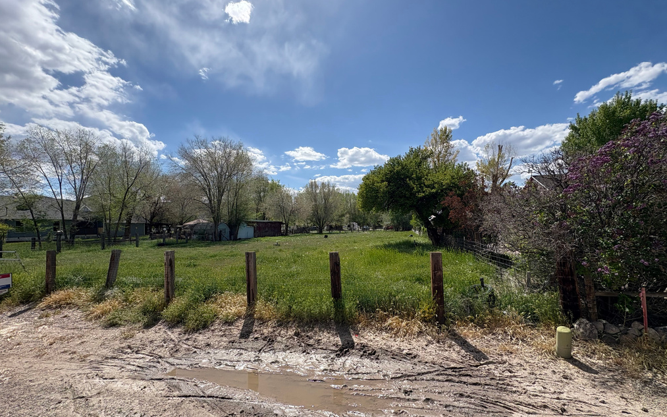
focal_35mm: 15
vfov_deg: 74.7
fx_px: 273
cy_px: 219
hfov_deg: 101.5
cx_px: 334
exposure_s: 1/2584
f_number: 2.2
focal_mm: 2.22
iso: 50
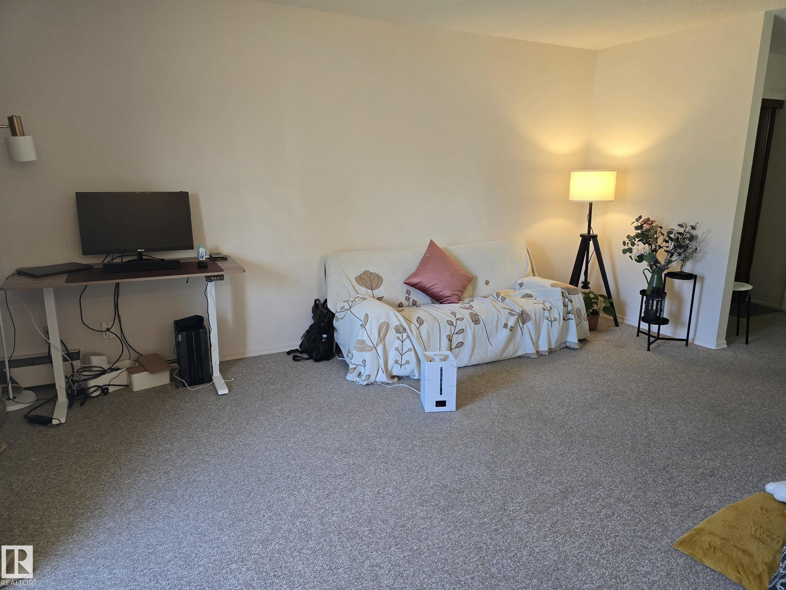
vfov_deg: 58.9
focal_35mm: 23
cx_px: 393
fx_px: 522
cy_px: 295
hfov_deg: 73.9
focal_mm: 6.3
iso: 400
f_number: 1.7
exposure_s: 1/120
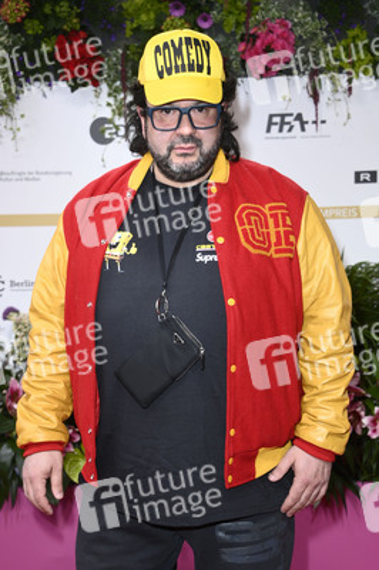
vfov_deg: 28.9
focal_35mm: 70
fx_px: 1107
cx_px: 190
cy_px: 285
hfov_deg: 19.4
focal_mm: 70
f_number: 5.6
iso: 500
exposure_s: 1/200
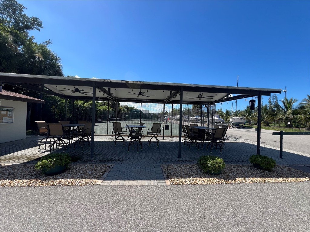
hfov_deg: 106.2
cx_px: 155
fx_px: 116
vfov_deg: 89.9
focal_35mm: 13
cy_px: 116
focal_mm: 1.57
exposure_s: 1/960
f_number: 1.8
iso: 32
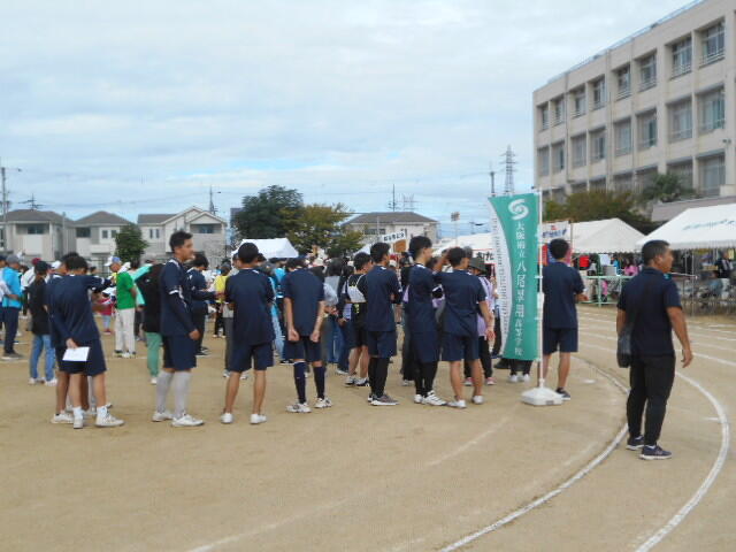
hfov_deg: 42.9
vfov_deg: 32.9
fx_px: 936
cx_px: 368
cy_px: 276
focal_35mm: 44
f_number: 4.2
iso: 80
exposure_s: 1/500
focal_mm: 7.7
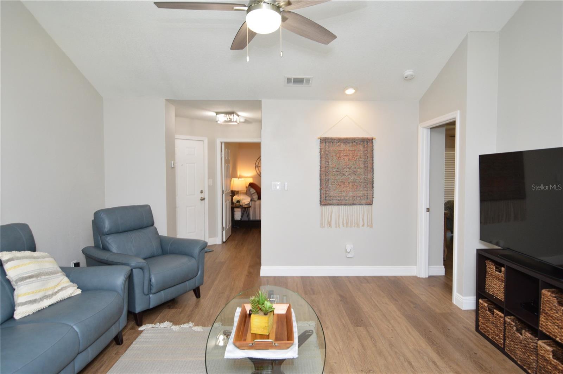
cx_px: 282
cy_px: 187
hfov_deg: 90.1
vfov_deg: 67.3
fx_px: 281
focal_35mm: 18
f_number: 4
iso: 450
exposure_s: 1/60
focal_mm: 12
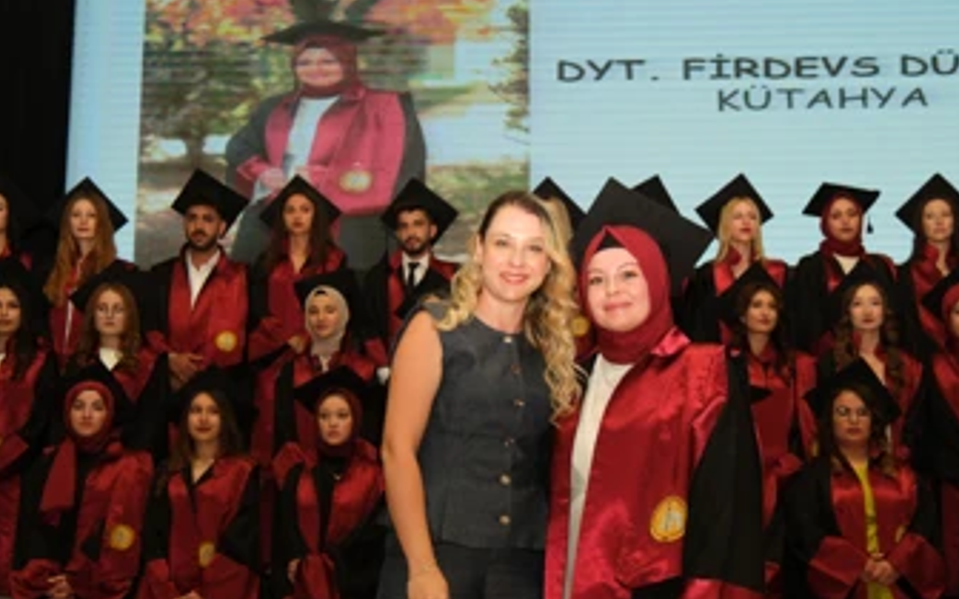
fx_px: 1255
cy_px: 315
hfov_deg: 41.7
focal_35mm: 48
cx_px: 568
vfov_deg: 26.9
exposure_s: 1/160
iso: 1000
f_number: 2.8
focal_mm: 24.2
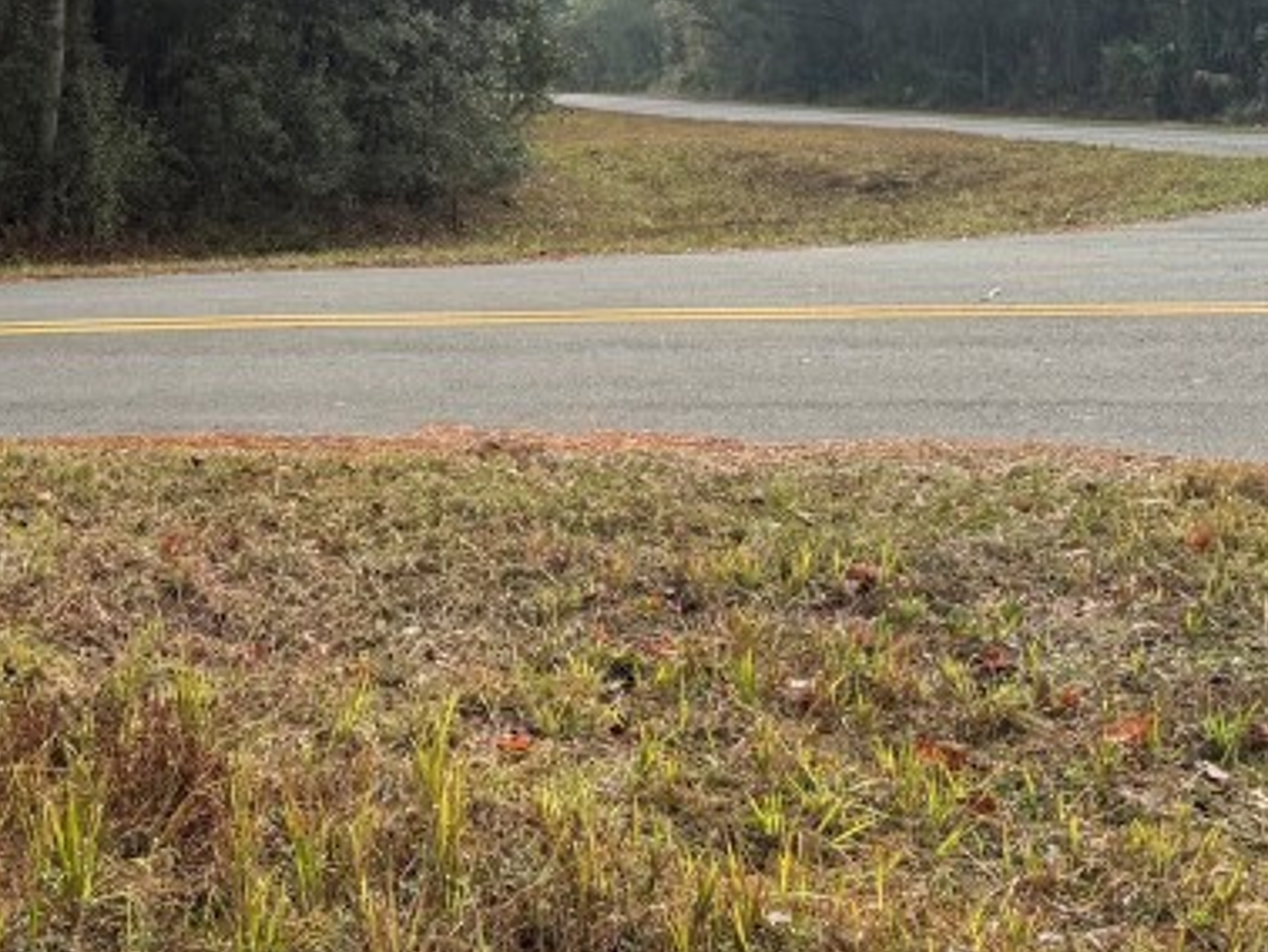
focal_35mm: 65
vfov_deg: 22.1
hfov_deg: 28.7
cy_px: 107
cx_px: 151
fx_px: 2382
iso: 80
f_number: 1.78
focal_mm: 6.76
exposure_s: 1/1524
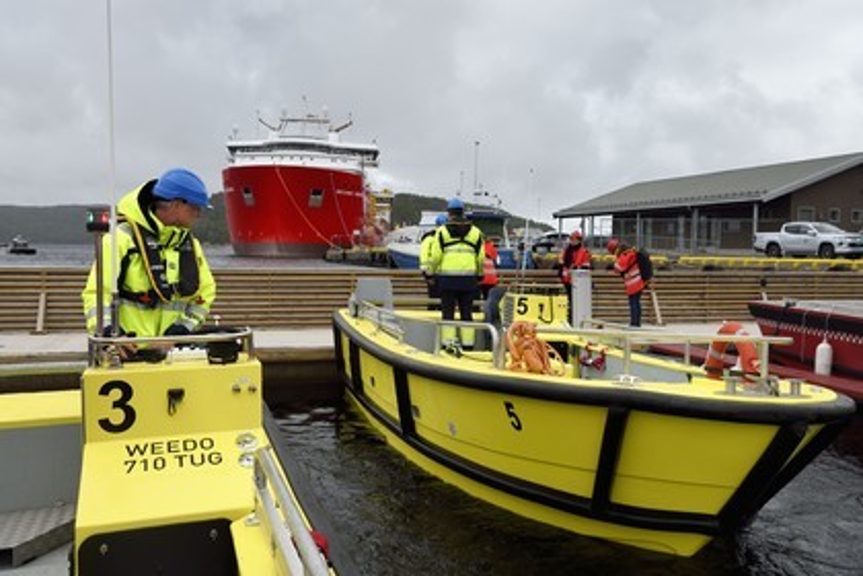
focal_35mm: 32
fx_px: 767
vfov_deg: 41.1
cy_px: 288
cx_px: 432
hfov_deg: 58.7
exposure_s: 1/640
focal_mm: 32
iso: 400
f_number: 6.3
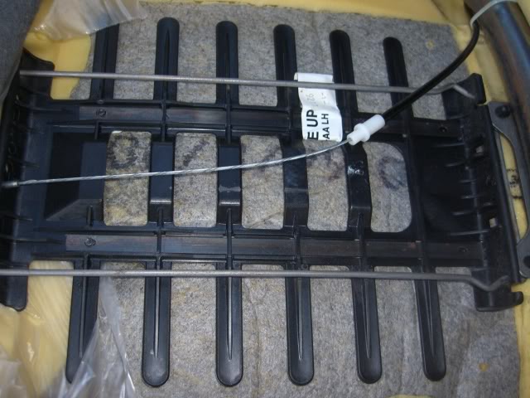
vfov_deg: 37.7
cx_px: 265
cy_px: 199
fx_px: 582
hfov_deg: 49.0
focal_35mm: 38
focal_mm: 7.9
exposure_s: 1/60
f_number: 2.8
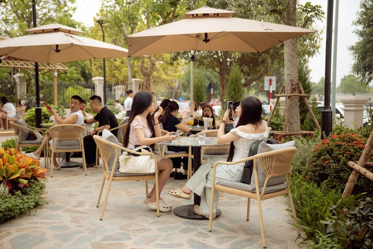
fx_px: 425
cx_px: 186
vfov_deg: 32.6
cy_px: 124
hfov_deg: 47.4
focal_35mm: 41
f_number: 3.2
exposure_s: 1/320
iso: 200
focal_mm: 41
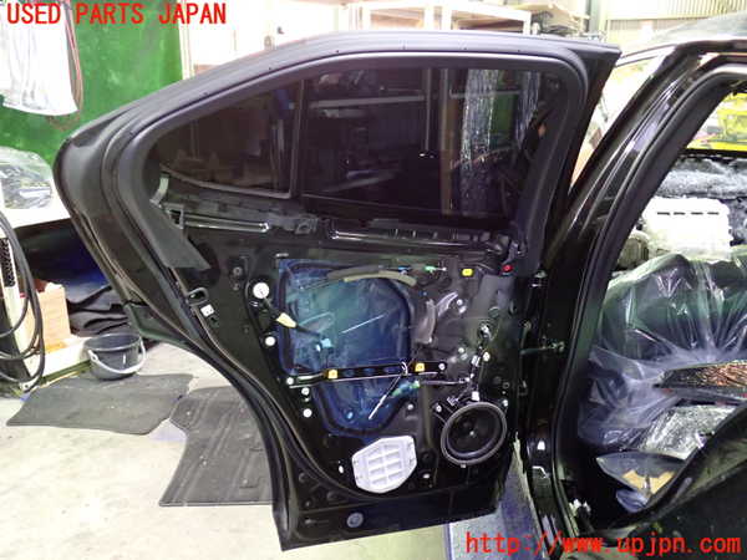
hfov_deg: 60.0
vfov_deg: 46.8
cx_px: 374
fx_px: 647
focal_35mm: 30
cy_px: 280
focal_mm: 5.4
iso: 800
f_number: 2.3
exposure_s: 1/15
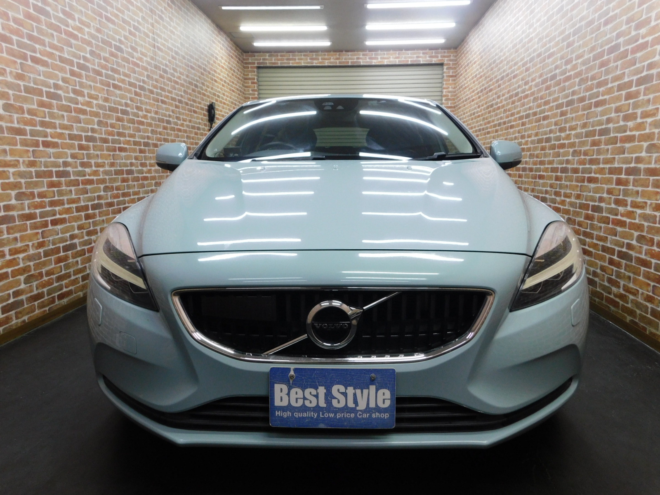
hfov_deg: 73.9
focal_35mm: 23
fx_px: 439
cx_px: 330
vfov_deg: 58.9
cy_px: 248
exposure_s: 1/30
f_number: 3
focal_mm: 4
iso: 220
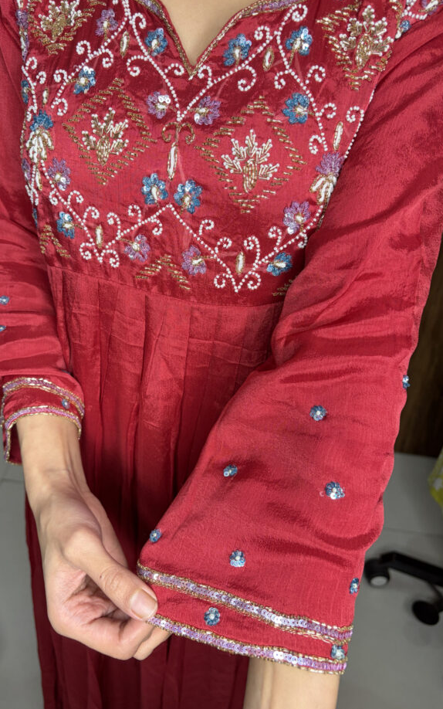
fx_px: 541
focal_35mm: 28
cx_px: 184
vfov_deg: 66.5
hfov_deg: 44.4
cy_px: 352
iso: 100
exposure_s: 1/50
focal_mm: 5.96
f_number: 1.6
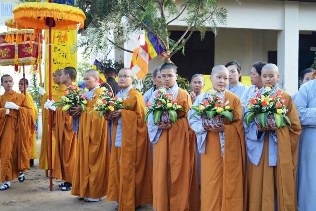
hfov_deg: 37.9
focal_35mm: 52
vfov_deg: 25.7
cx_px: 158
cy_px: 106
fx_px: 461
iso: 400
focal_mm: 35
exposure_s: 1/125
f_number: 5.6
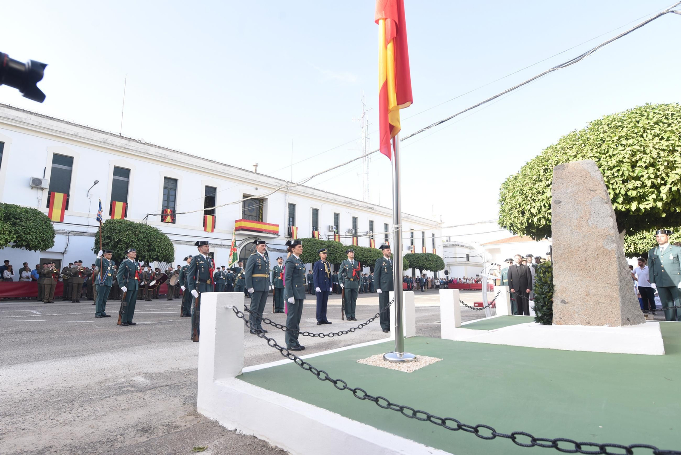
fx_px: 360
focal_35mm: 19
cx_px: 340
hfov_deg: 86.9
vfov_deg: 64.6
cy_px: 228
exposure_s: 1/250
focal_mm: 19
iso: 320
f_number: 5
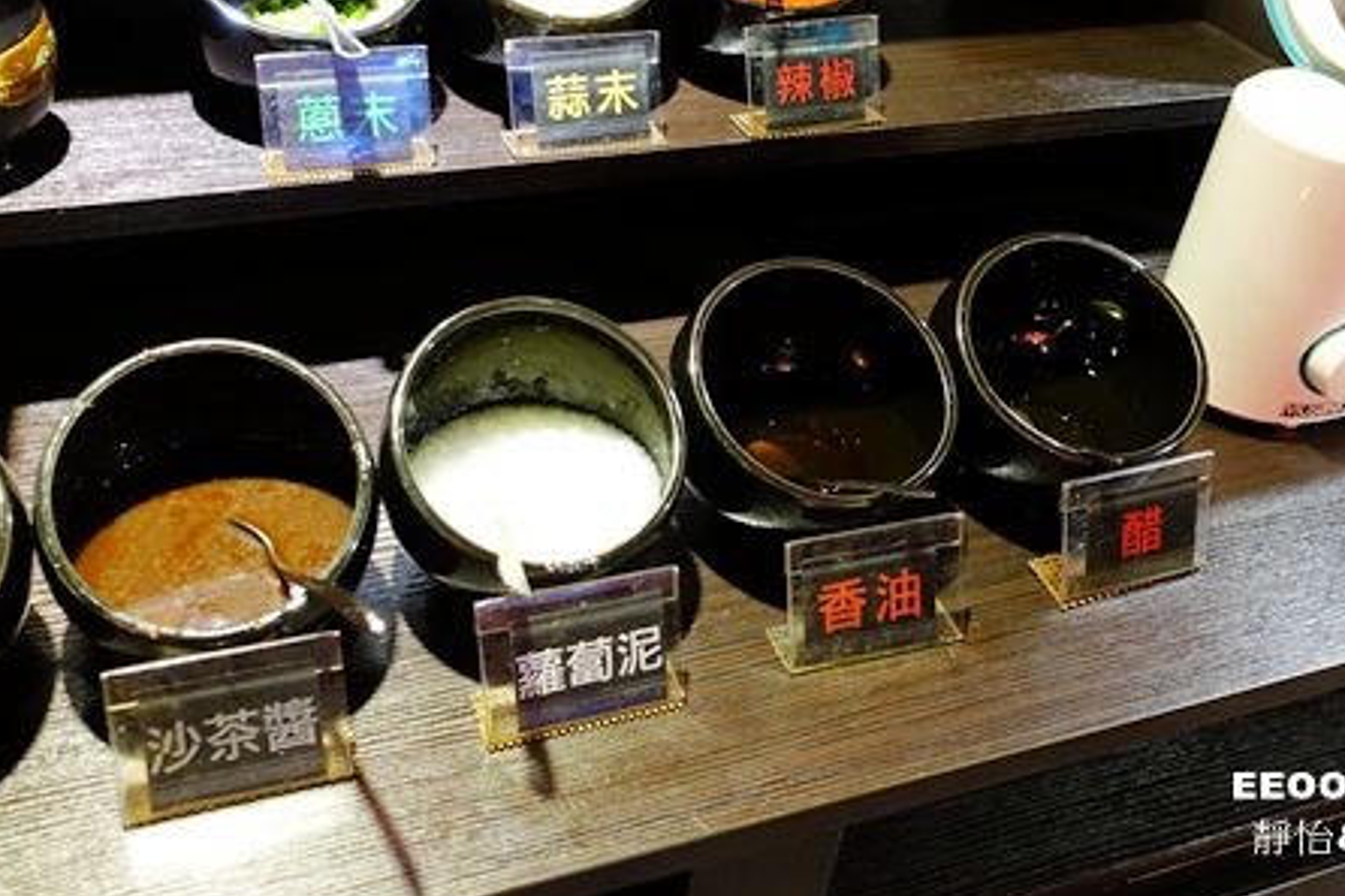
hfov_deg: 54.4
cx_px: 612
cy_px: 285
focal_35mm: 35
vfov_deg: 37.3
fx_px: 1307
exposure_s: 1/20
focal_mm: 8.8
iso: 800
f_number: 3.2
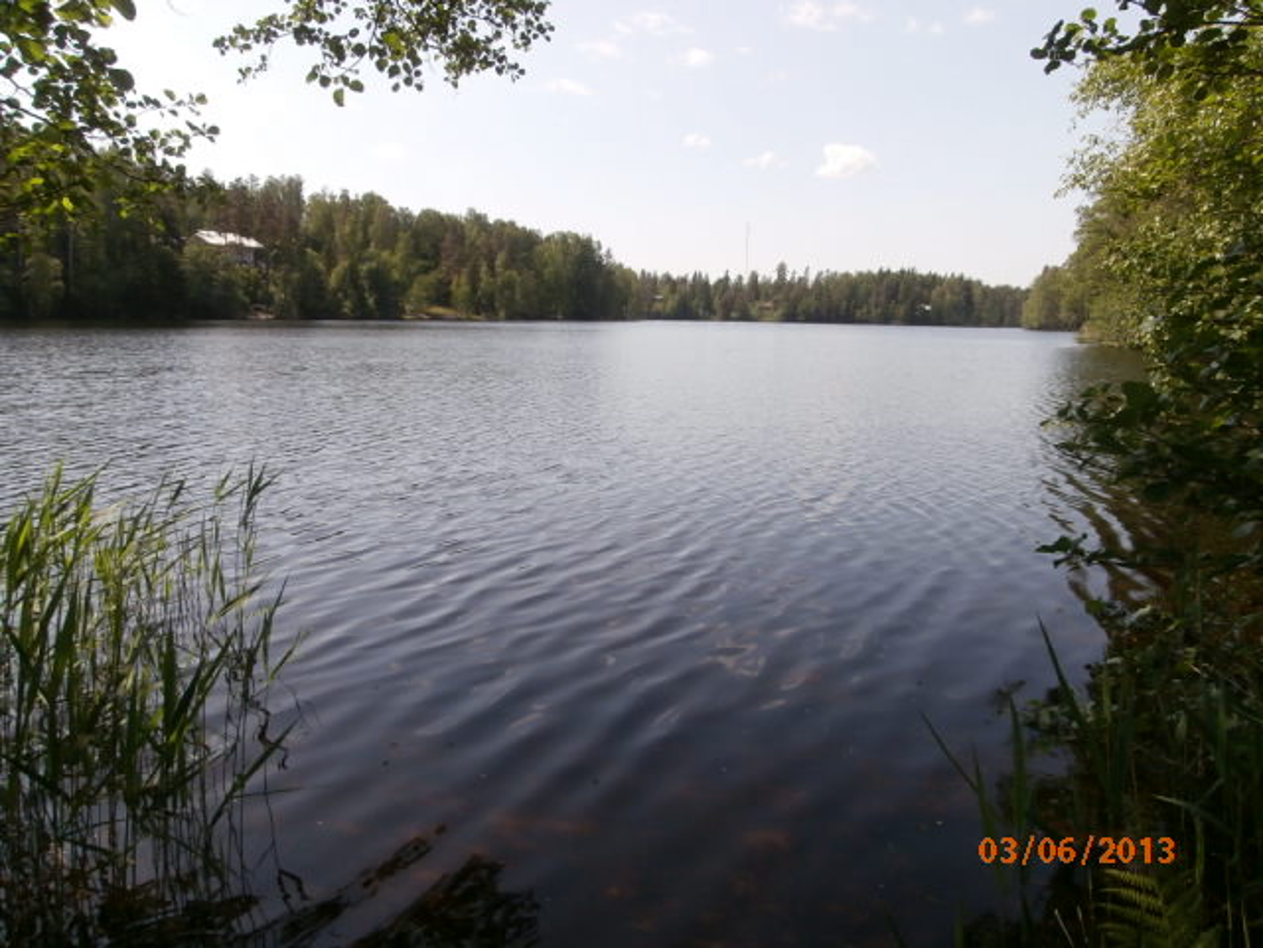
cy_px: 474
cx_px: 632
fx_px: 876
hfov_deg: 71.6
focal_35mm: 24
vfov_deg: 56.8
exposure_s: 1/125
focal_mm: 4.2
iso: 100
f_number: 7.9
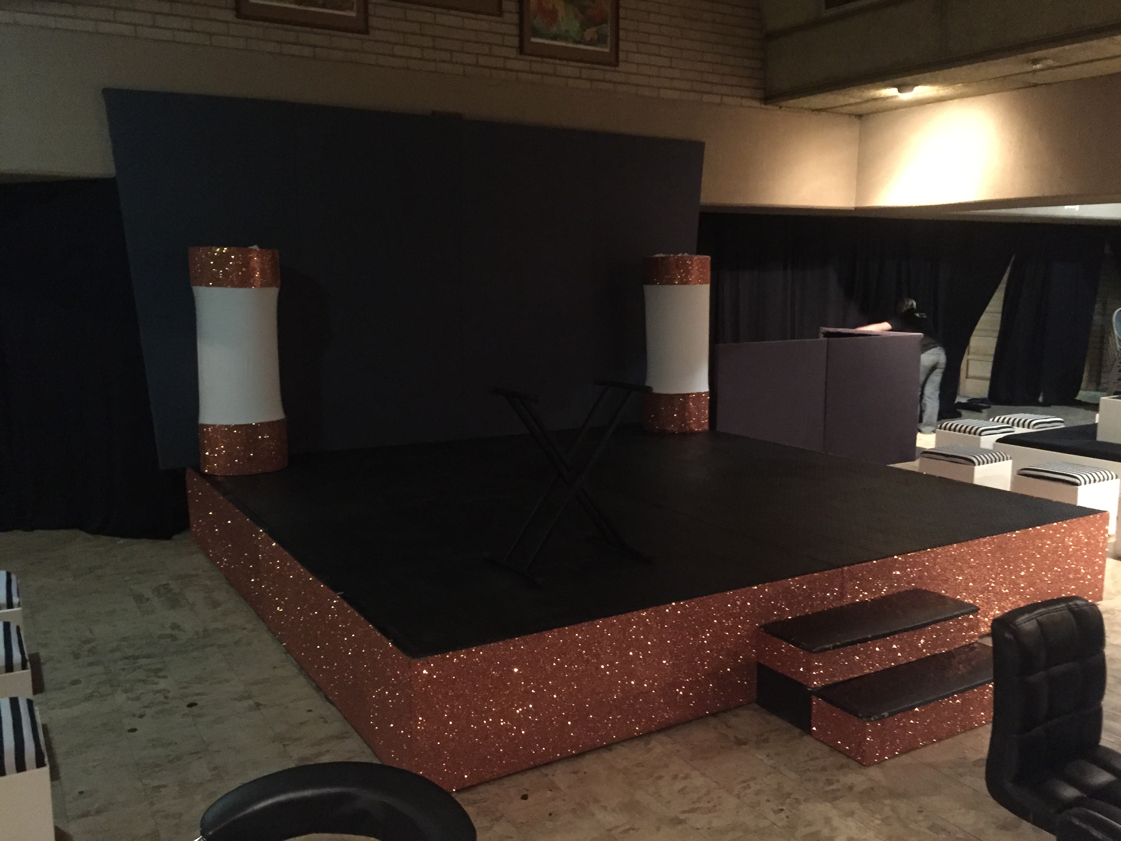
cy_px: 420
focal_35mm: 29
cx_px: 560
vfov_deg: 48.2
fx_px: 939
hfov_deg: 61.7
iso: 800
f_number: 2.2
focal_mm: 4.15
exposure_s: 1/17
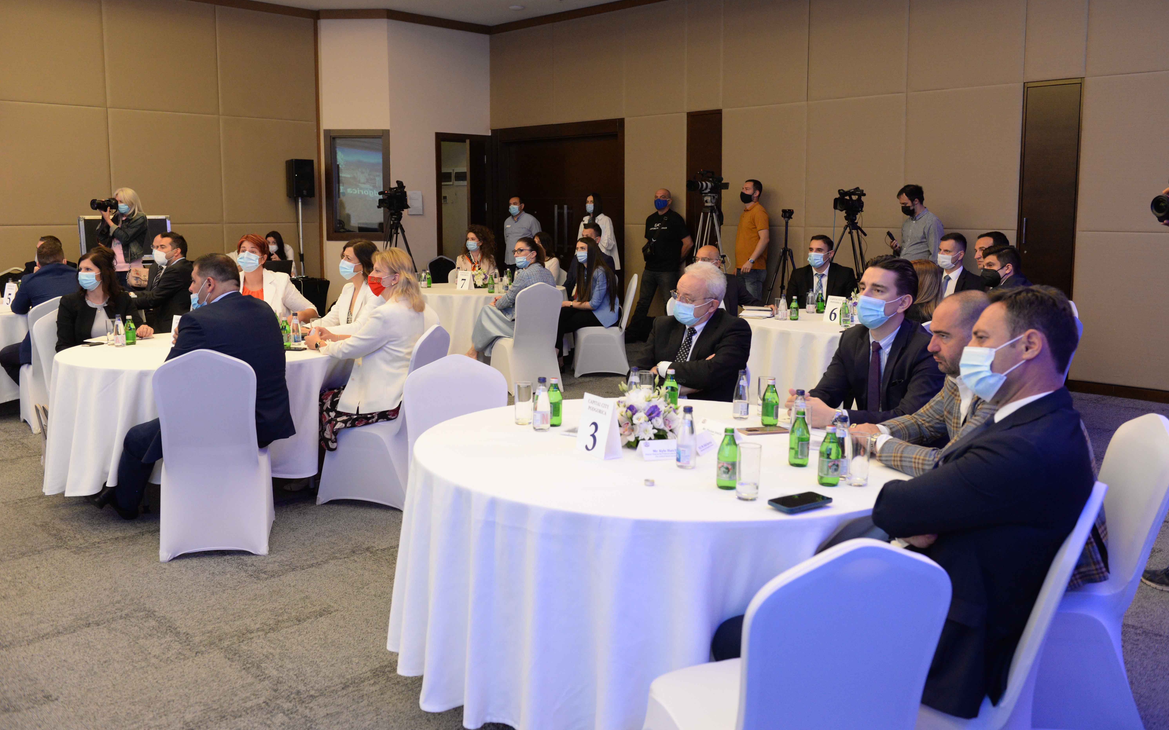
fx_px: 1051
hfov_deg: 58.1
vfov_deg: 38.3
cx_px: 590
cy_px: 339
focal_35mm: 33
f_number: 4.5
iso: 2500
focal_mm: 32
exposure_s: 1/125
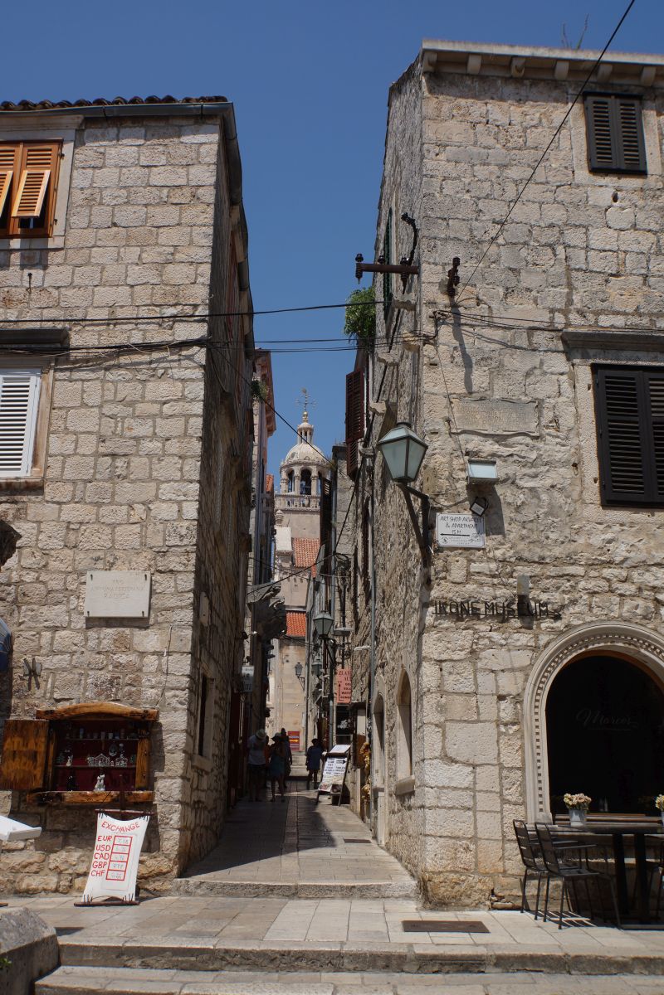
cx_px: 332
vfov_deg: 53.1
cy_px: 498
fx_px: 996
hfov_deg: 36.9
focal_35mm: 36
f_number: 8
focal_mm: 24
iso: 100
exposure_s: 1/400
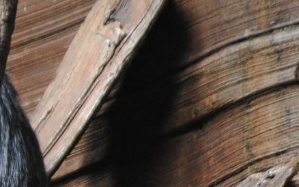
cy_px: 236
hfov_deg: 2.3
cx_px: -206
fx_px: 7287
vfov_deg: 1.5
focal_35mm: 894
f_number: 5.3
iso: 400
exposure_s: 1/160
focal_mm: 160
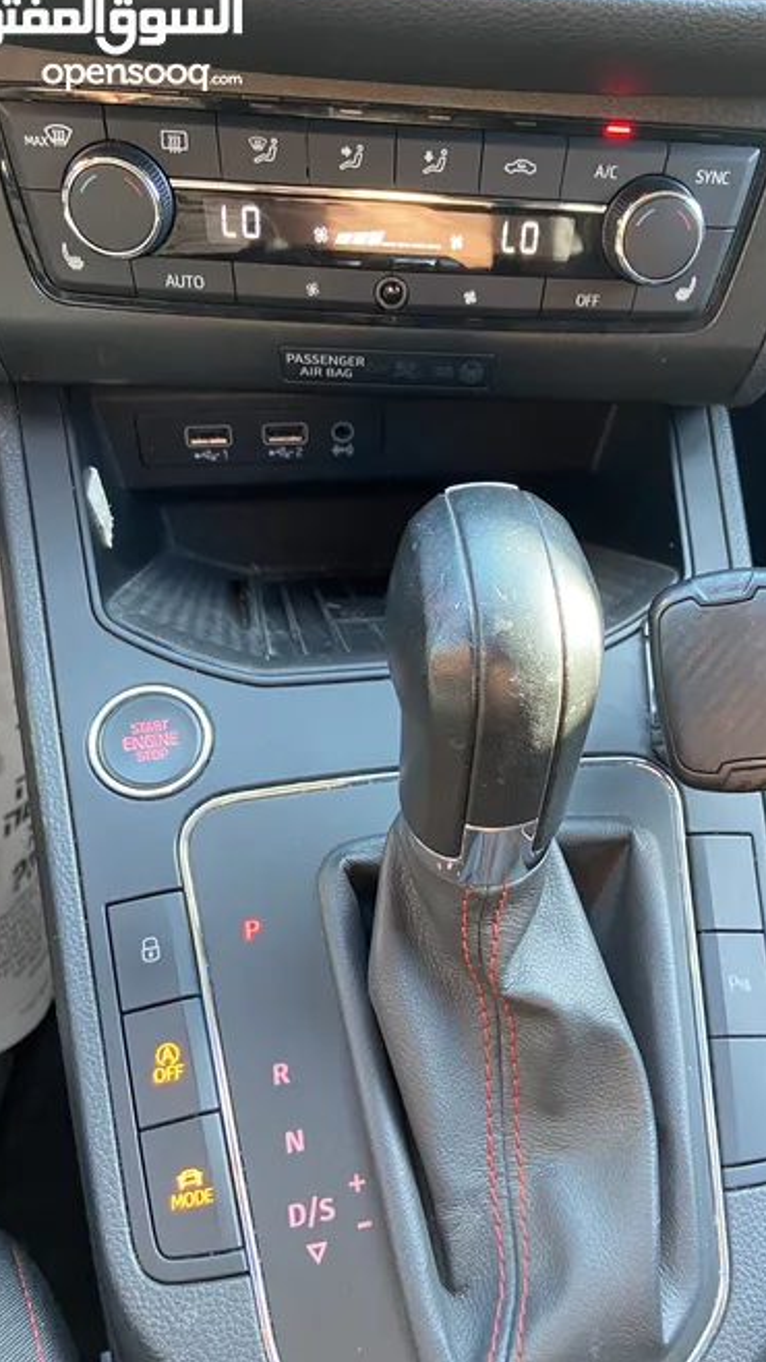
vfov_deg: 62.6
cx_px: 449
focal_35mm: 31
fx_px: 1120
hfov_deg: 37.7
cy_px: 685
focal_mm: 4.25
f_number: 1.8
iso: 320
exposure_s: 1/50
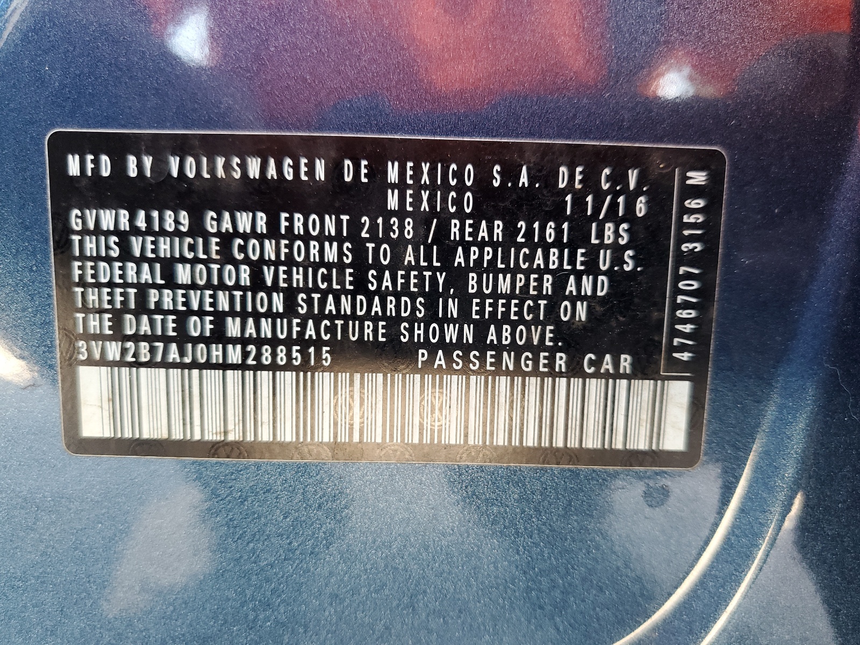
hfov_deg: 67.3
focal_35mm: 26
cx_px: 430
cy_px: 322
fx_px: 646
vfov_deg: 53.1
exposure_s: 1/60.2
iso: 98
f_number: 1.5
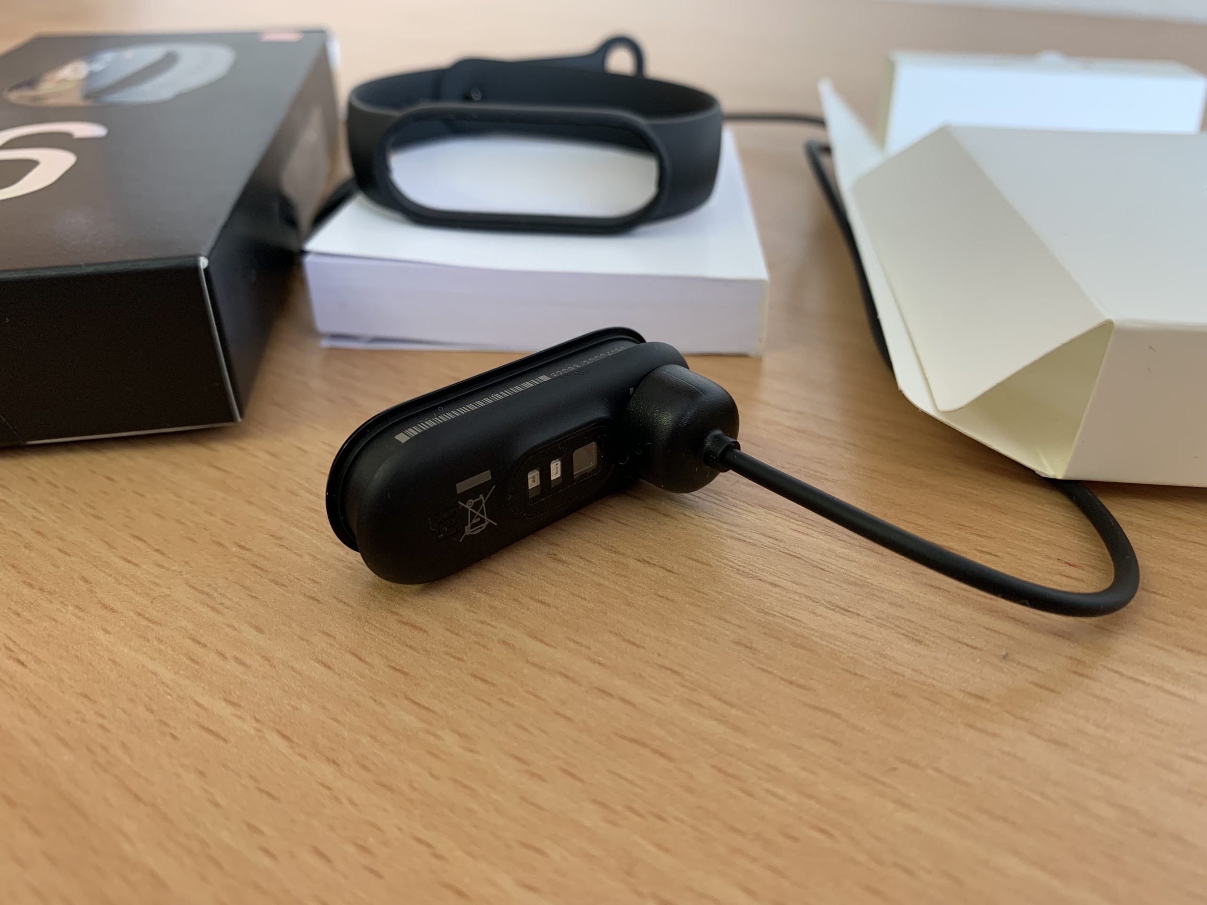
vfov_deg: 53.1
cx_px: 604
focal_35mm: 26
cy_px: 452
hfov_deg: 67.3
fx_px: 907
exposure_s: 1/50
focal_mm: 4.25
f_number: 1.8
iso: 80
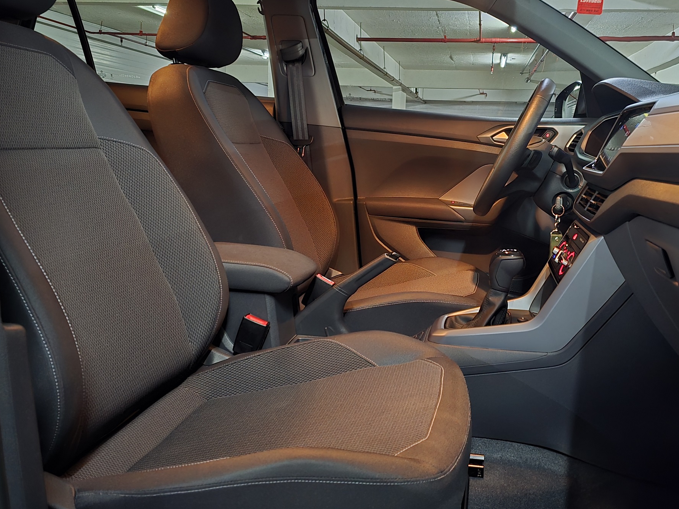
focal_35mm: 31
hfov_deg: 58.0
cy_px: 207
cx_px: 403
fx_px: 608
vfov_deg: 45.2
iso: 2000
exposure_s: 1/15
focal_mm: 6.3
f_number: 1.7
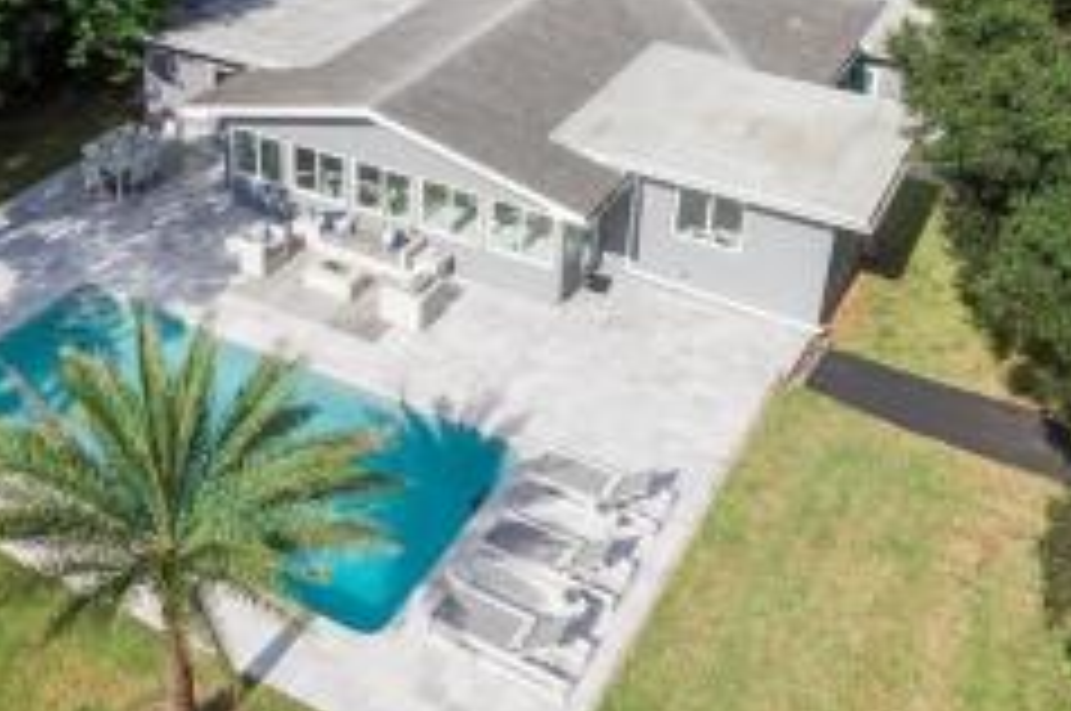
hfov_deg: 45.8
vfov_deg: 31.0
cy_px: 135
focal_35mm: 42
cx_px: 369
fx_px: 1248
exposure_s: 1/1250
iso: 100
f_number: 2.8
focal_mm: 4.39
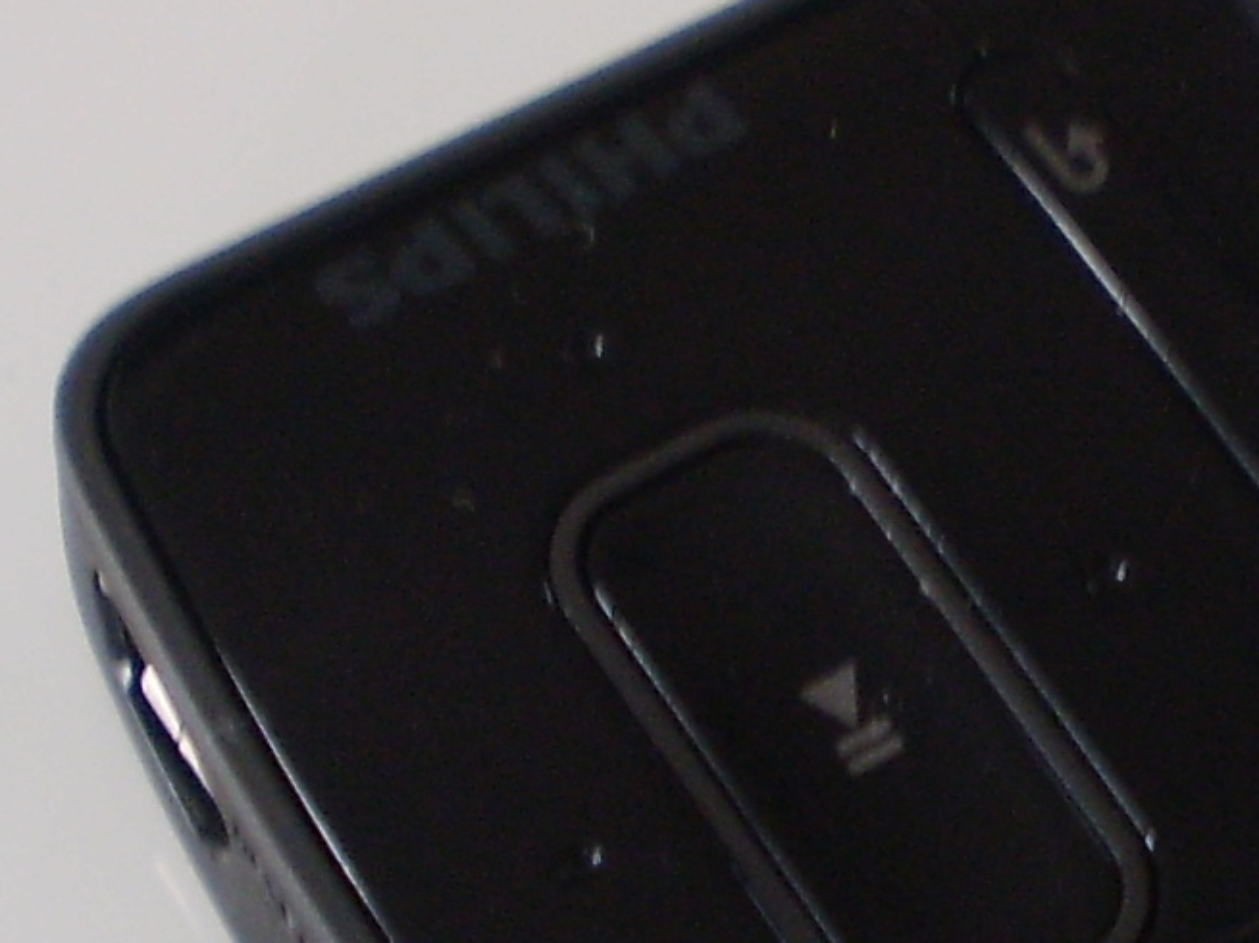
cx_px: 1057
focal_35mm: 141
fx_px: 5126
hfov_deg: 13.9
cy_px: 656
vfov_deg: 10.5
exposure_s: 1/6
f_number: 3.1
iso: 125
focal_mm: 6.3
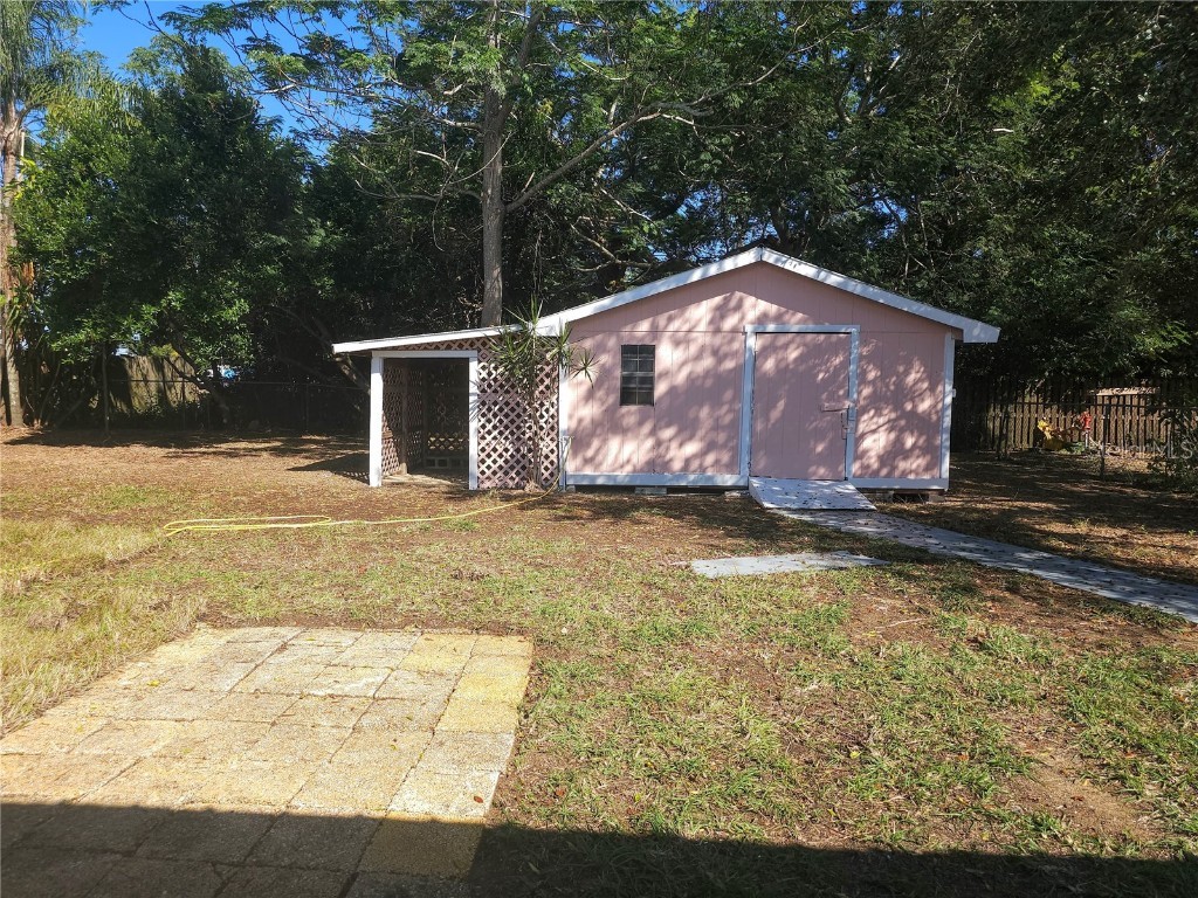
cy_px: 449
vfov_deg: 58.9
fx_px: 796
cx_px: 599
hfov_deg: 73.9
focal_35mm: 23
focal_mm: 6.3
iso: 10
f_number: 1.7
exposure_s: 1/305
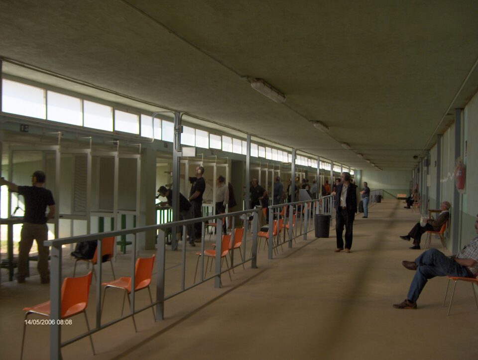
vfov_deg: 36.9
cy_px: 180
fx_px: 539
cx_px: 239
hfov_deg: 47.8
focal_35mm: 39
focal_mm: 8
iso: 104
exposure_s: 1/272
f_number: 2.8
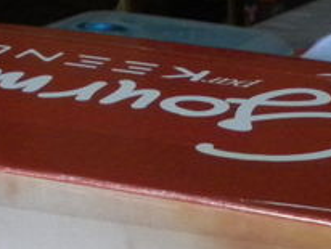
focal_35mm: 126
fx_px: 1206
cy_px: 535
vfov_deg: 10.6
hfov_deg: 15.6
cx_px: 194
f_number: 2.8
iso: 400
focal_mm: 4.6
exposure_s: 1/47
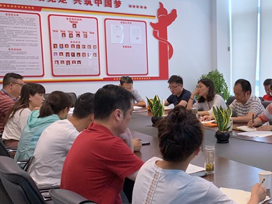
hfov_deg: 33.5
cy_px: 127
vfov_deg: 27.4
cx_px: 264
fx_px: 416
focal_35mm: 53
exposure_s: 1/75
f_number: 1.8
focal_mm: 4.25
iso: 100
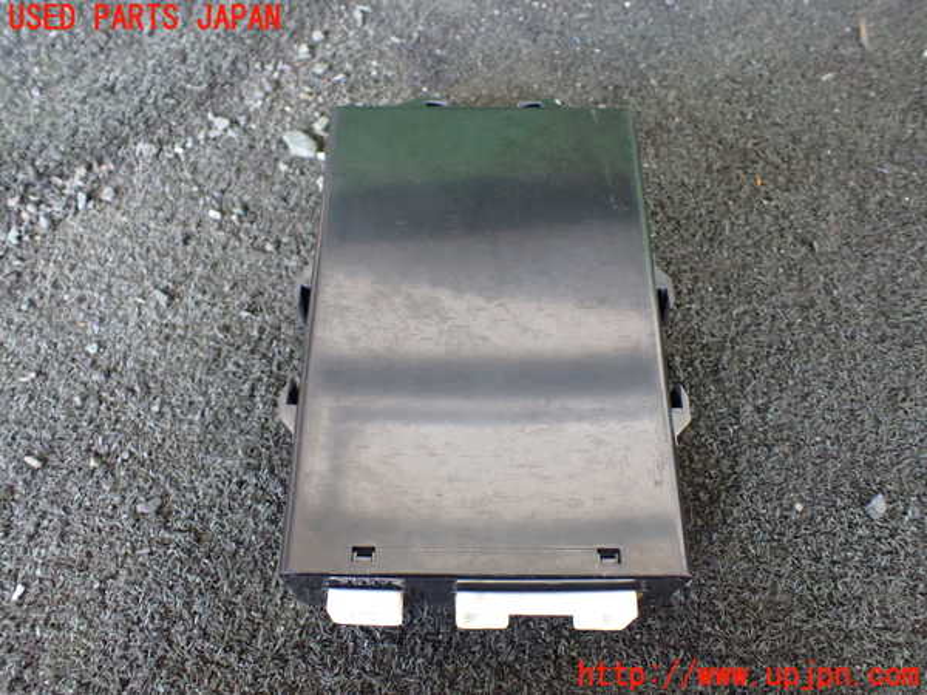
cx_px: 464
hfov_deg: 60.0
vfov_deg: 46.8
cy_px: 348
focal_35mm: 30
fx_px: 803
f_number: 2.3
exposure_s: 1/60
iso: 800
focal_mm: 5.4
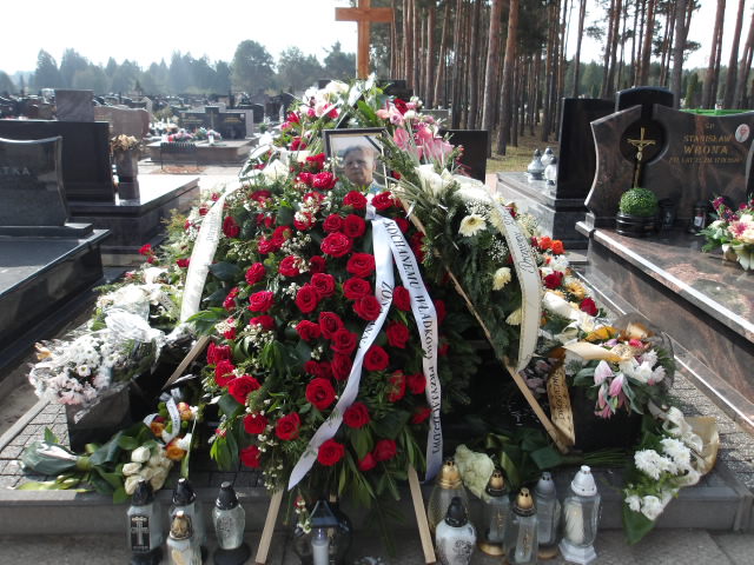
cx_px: 377
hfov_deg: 65.3
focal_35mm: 27
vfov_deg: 51.4
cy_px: 282
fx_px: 588
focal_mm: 4.9
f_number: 3
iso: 100
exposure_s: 1/442
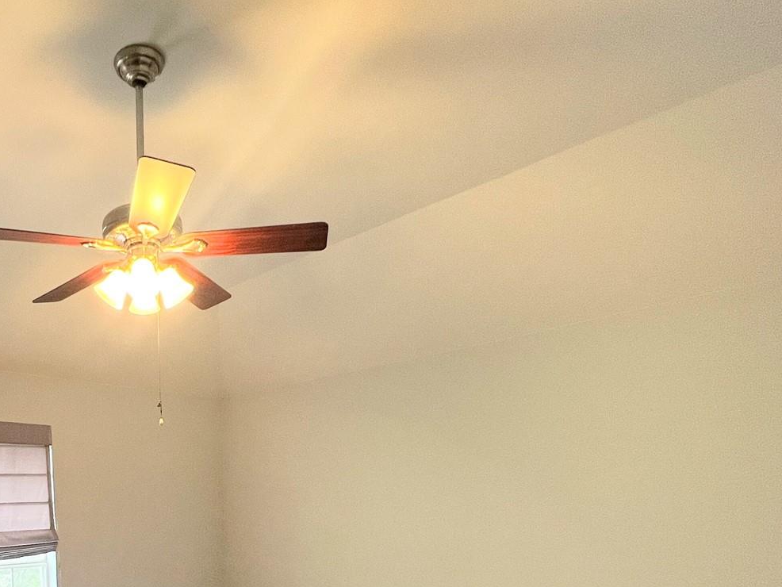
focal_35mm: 27
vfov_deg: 45.7
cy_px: 544
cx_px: 160
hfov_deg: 60.3
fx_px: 610
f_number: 1.8
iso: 160
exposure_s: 1/60
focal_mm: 1.57
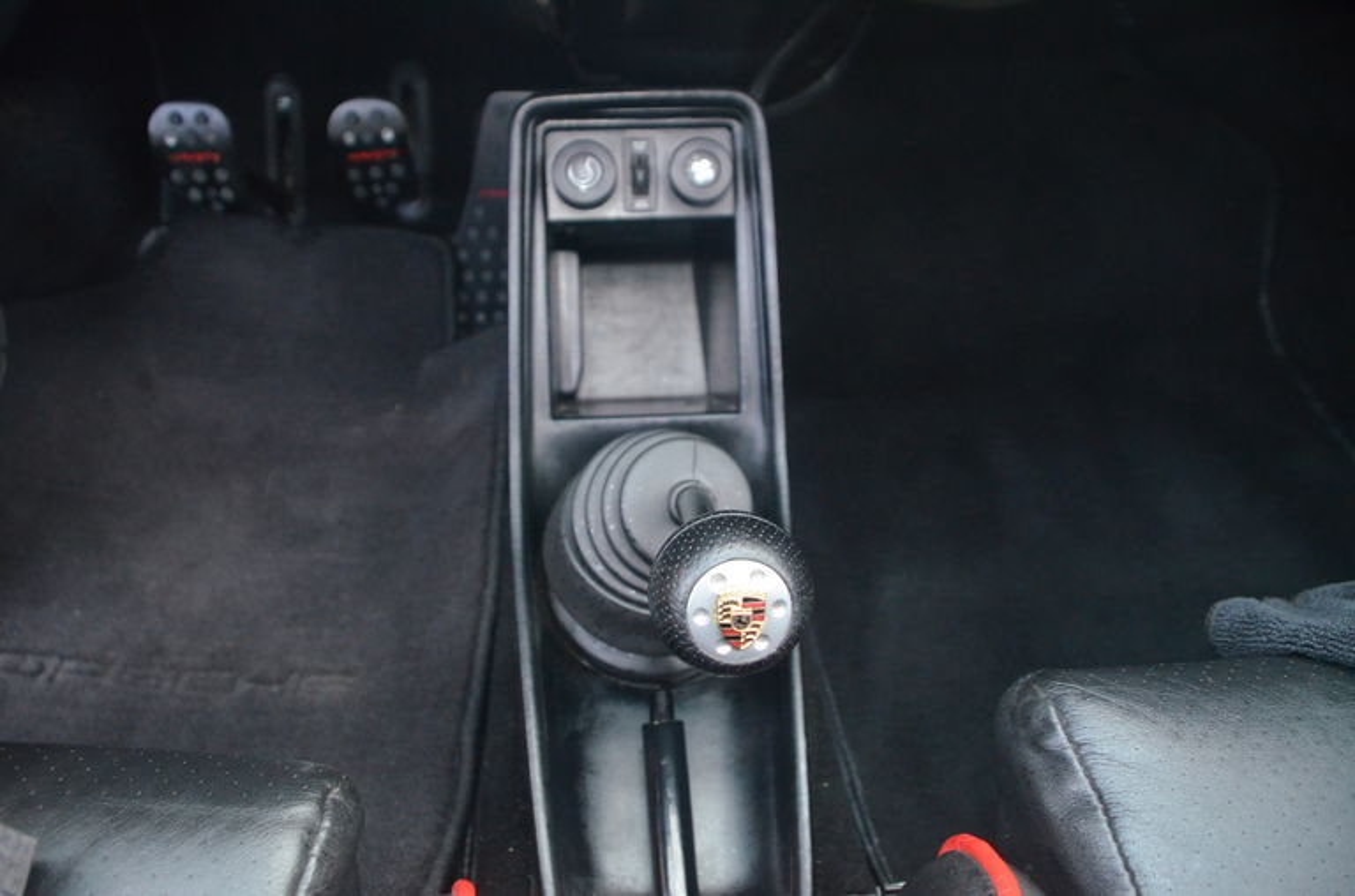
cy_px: 448
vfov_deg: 43.4
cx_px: 678
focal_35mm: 30
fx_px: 1126
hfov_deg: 62.1
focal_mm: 20
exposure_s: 1/60
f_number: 3.5
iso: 3200
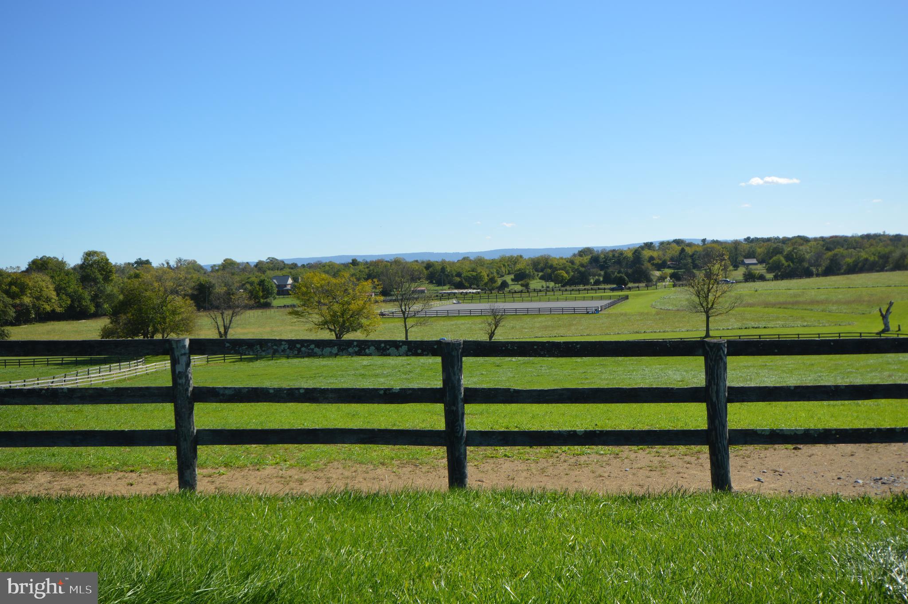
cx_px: 454
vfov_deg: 36.8
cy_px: 302
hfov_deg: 53.2
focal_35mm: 36
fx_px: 907
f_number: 8
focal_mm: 24
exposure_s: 1/250
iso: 100
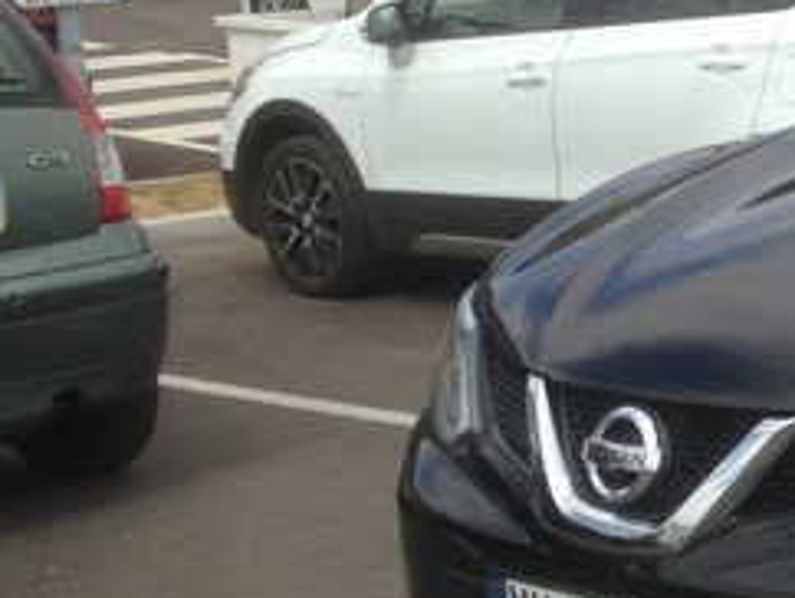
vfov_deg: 13.6
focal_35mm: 109
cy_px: 237
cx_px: 1288
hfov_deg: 16.1
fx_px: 2506
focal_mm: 4.12
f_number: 2.4
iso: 50
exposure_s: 1/1748
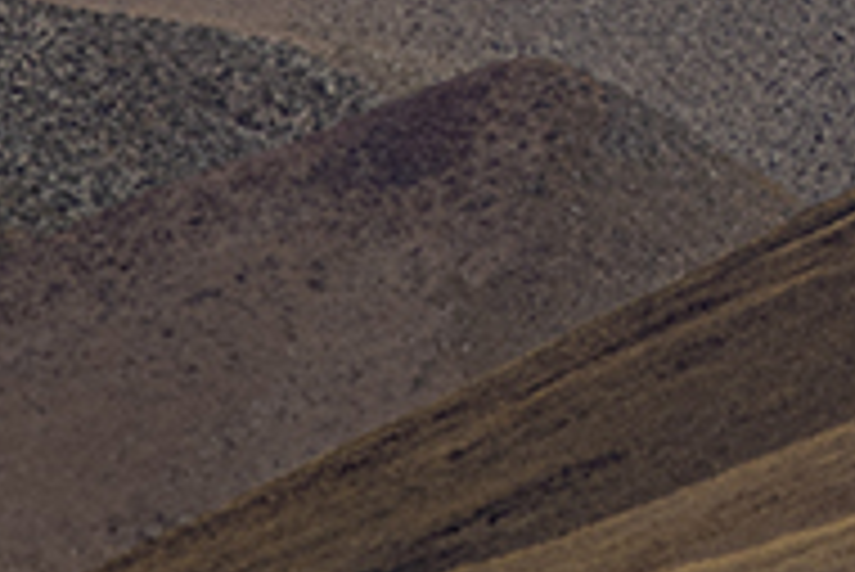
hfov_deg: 1.3
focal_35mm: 1576
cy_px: -815
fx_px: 37457
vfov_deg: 0.9
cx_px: 2151
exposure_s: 1/200
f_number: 6.3
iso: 100
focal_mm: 200
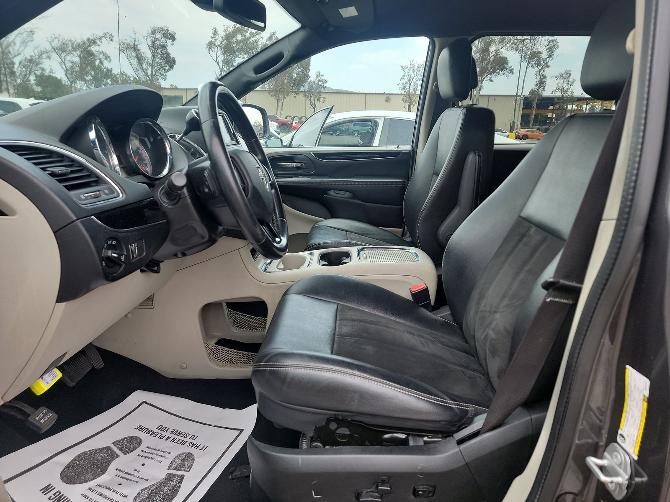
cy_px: 251
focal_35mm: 24
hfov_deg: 71.6
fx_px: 465
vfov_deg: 56.8
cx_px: 335
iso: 50
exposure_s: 1/149
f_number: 1.8
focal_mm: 6.7
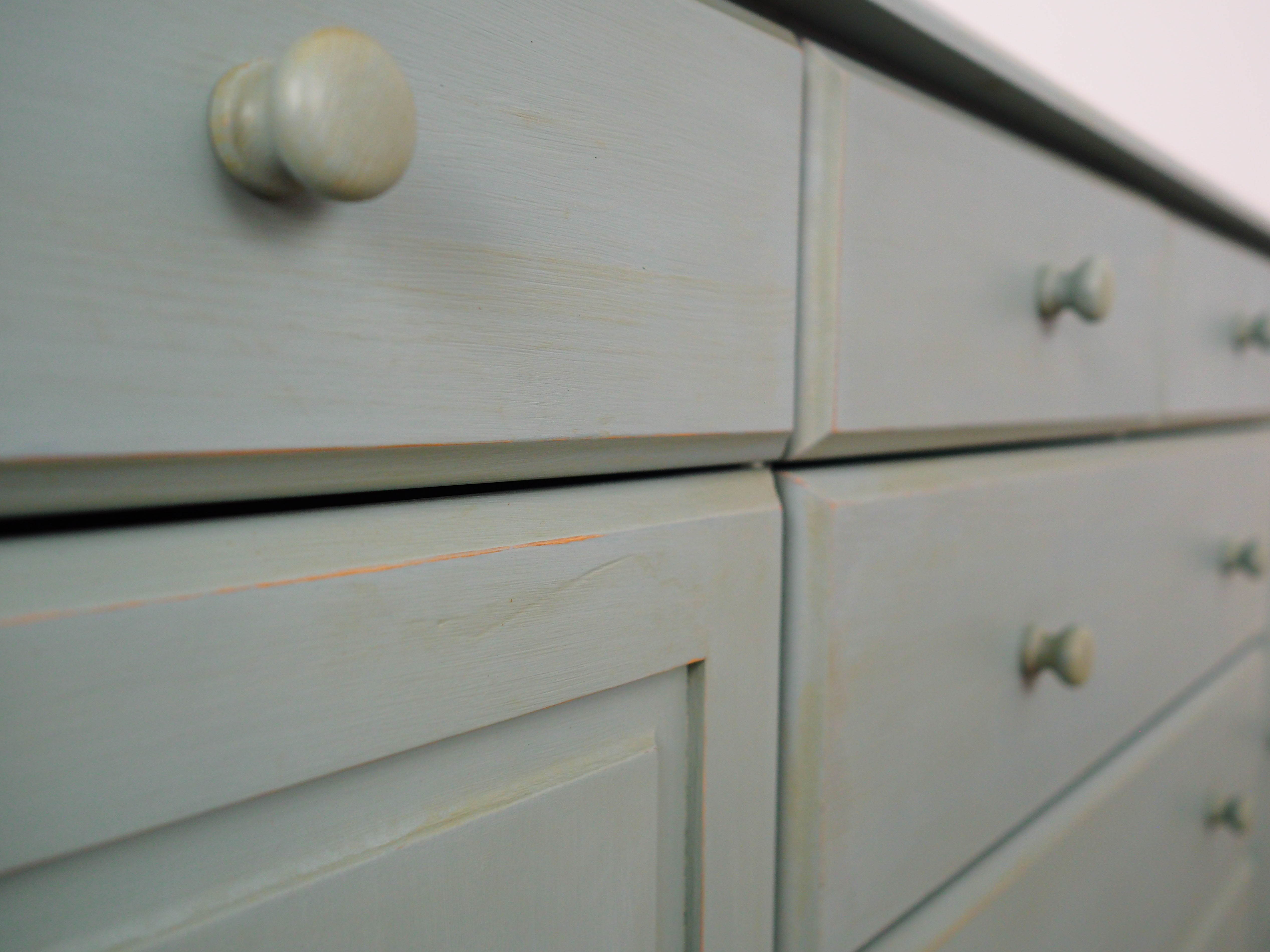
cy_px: 476
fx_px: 1247
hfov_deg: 54.0
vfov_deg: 41.8
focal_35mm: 34
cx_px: 635
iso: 640
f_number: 2.8
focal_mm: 17
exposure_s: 1/125
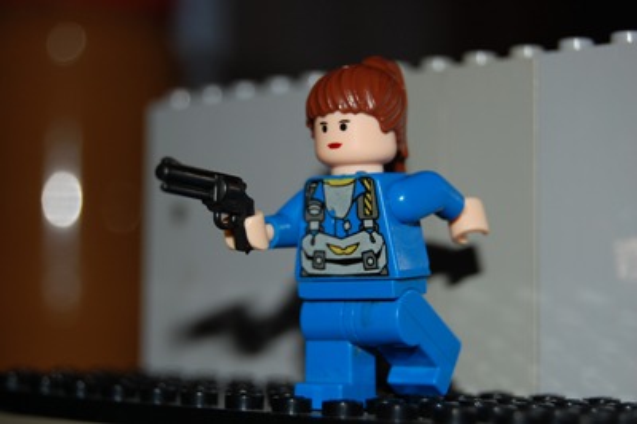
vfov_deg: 16.5
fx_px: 1459
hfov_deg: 24.6
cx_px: 318
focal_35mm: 82
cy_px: 212
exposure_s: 1/60
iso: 200
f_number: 5.6
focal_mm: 55
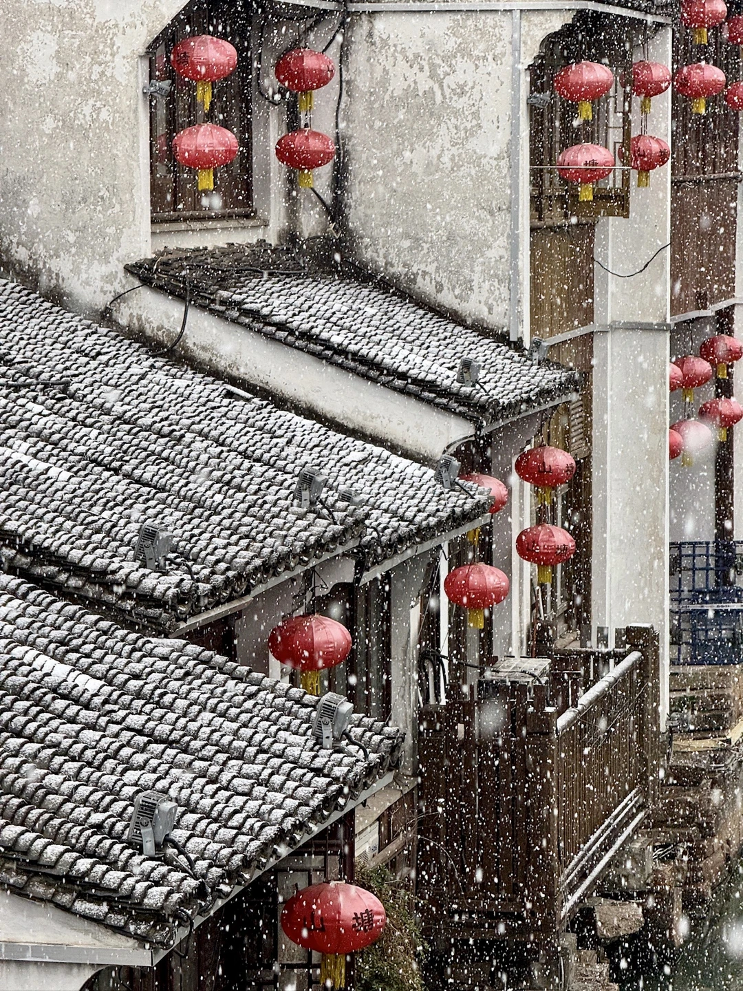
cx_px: 372
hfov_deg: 12.3
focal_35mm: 120
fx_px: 3434
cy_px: 496
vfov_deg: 16.4
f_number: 2.8
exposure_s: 1/99
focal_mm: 15.66
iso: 50
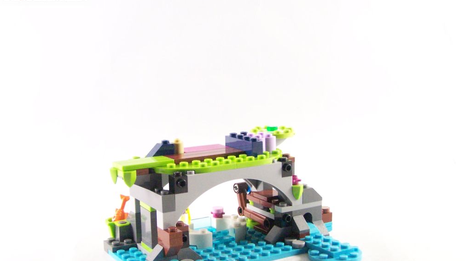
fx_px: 653
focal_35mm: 53
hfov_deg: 39.2
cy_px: 148
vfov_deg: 22.6
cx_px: 232
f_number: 3.2
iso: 400
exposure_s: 1/60
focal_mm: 8
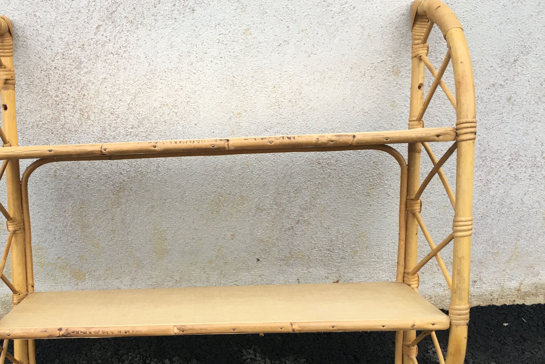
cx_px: 194
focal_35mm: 40
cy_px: 244
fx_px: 606
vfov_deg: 33.1
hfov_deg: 47.9
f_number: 2.2
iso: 32
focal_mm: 4.15
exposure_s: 1/33
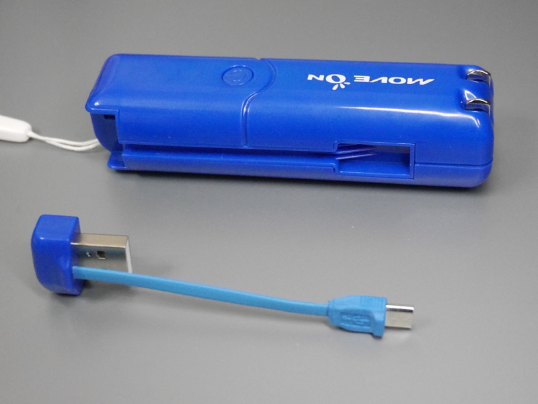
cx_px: 269
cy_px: 202
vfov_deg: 24.4
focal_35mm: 60
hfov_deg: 32.2
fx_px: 933
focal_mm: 30
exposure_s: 1/125
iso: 2500
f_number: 5.3
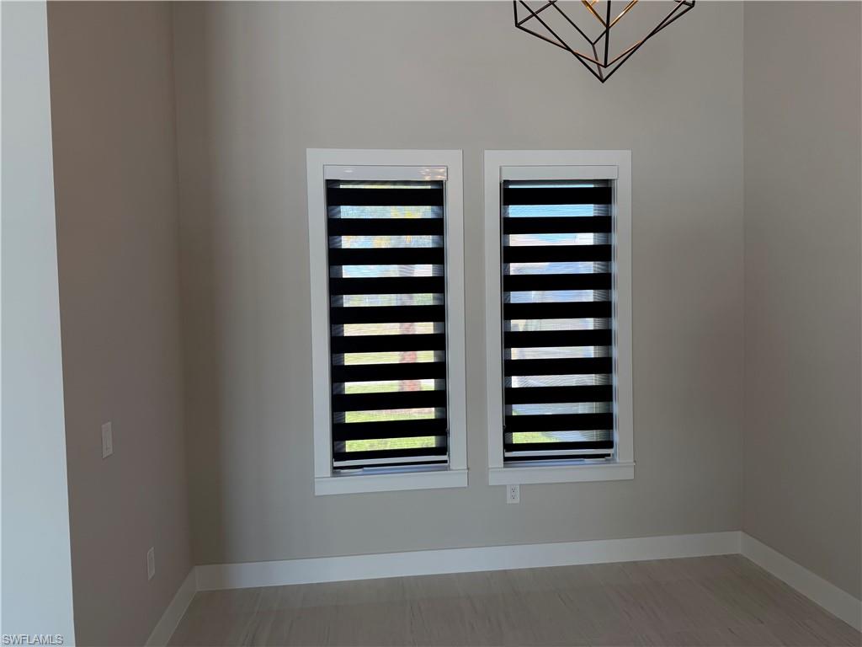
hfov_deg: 71.6
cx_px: 431
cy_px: 324
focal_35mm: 24
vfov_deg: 56.8
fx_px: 598
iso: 80
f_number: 1.78
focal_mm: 6.76
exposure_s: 1/176
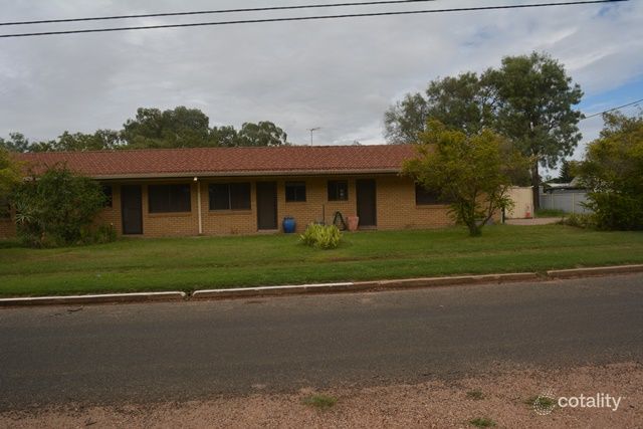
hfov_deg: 67.4
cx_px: 322
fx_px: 482
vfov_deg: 48.0
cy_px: 214
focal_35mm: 27
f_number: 11
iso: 100
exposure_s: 1/200
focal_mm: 18
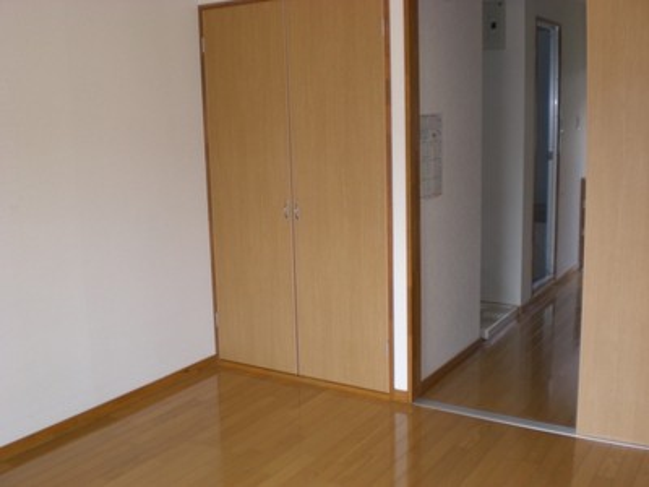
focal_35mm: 38
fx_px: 712
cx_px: 324
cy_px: 244
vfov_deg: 37.7
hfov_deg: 49.0
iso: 100
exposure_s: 1/80
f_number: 3.1
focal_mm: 6.3
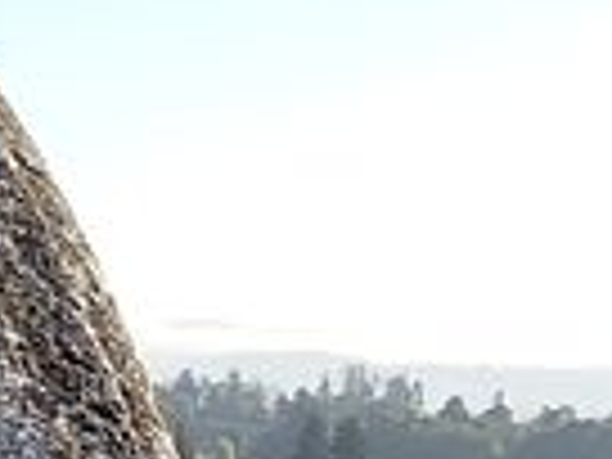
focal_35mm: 220
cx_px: 238
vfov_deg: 6.7
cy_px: 716
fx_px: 3890
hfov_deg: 9.0
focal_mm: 5.4
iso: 100
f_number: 3.2
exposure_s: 1/800
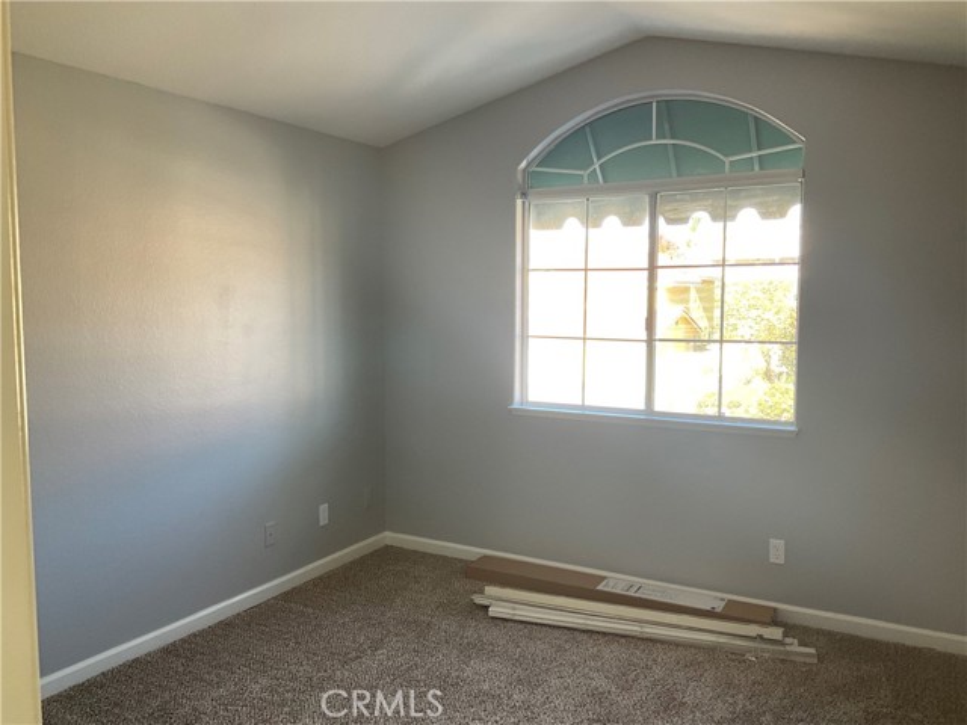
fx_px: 810
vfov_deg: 48.2
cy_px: 362
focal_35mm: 29
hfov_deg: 61.7
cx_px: 484
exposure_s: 1/120
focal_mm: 3
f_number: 1.8
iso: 64
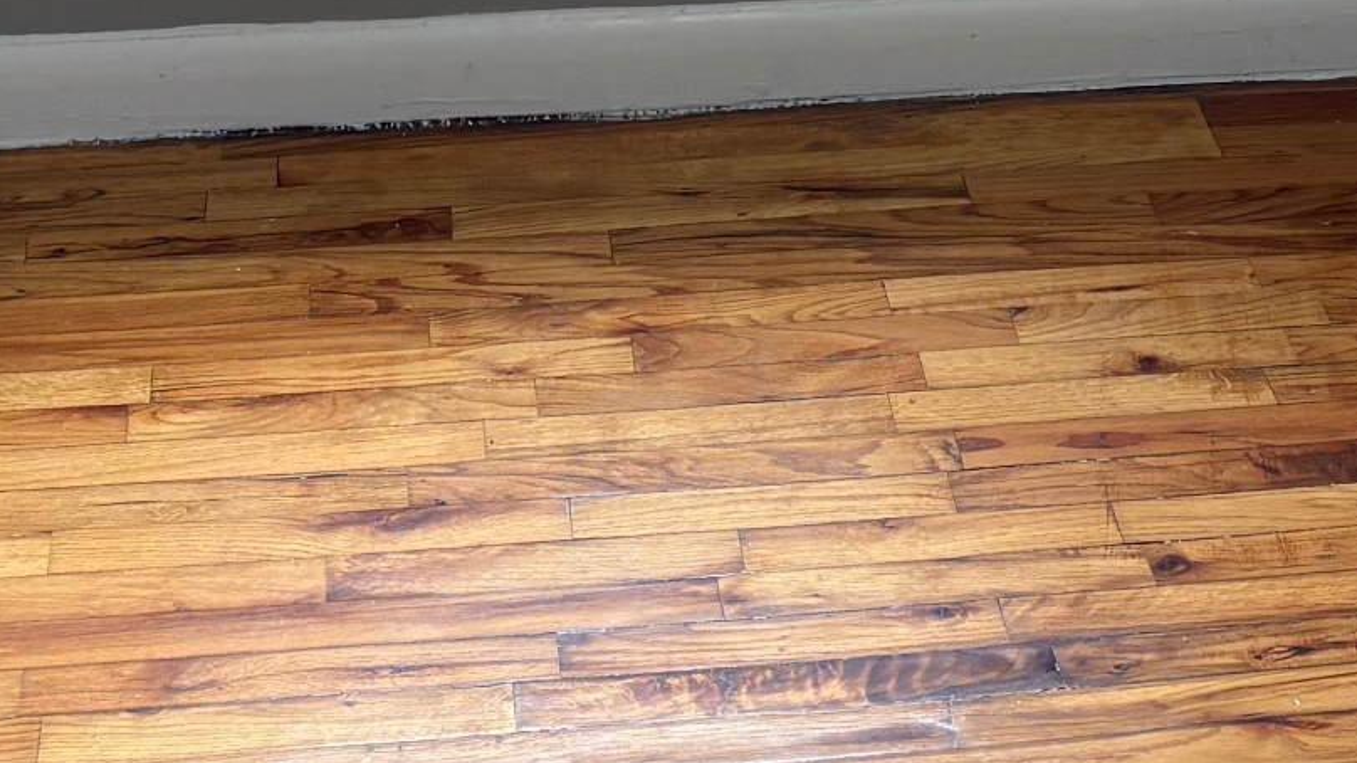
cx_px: 1033
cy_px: -671
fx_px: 3633
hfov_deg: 21.0
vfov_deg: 11.1
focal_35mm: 101
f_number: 1.6
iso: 100
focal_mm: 5.96
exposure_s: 1/120
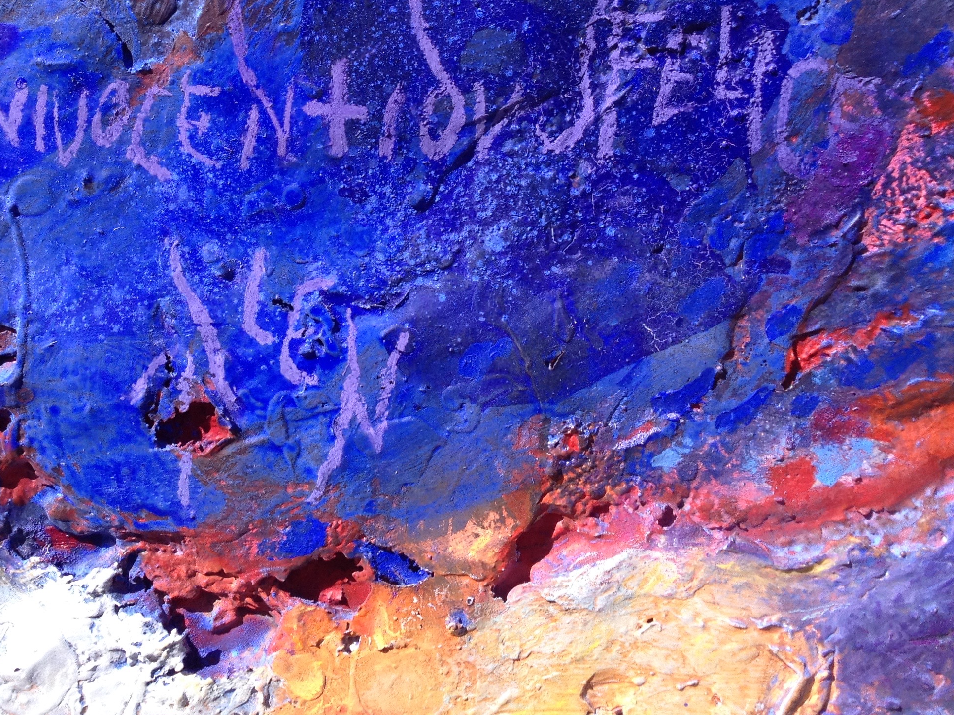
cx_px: 319
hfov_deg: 32.4
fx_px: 1626
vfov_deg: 24.4
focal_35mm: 59
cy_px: 132
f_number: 2.4
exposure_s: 1/1082
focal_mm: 4.28
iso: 50
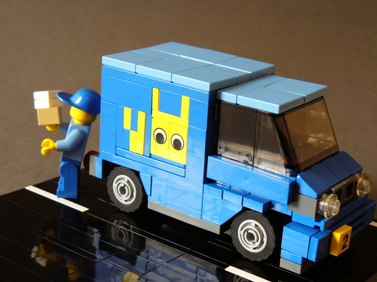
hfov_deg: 25.0
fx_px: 849
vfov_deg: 18.9
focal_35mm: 78
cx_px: 188
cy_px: 141
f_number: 3.3
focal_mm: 12.8
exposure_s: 1/20
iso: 200
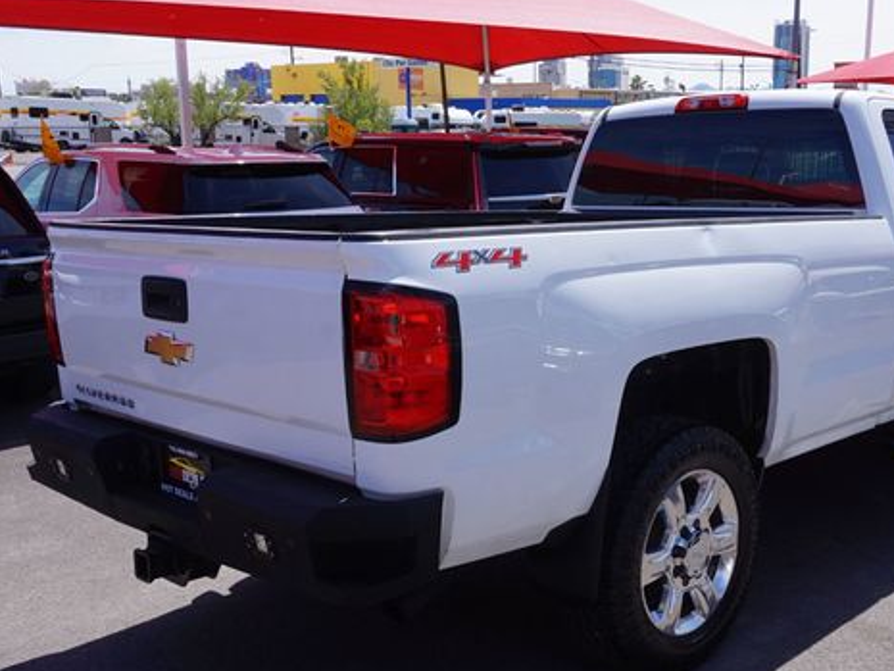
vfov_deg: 34.5
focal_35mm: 42
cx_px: 583
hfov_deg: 44.6
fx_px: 1076
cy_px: 392
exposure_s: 1/80
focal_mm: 21
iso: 100
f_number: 13
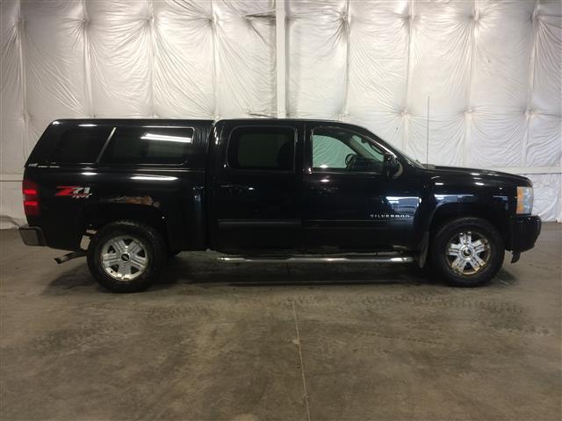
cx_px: 281
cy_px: 210
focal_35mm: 29
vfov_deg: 48.2
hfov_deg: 61.7
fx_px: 471
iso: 64
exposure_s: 1/30
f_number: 2.2
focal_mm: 4.15
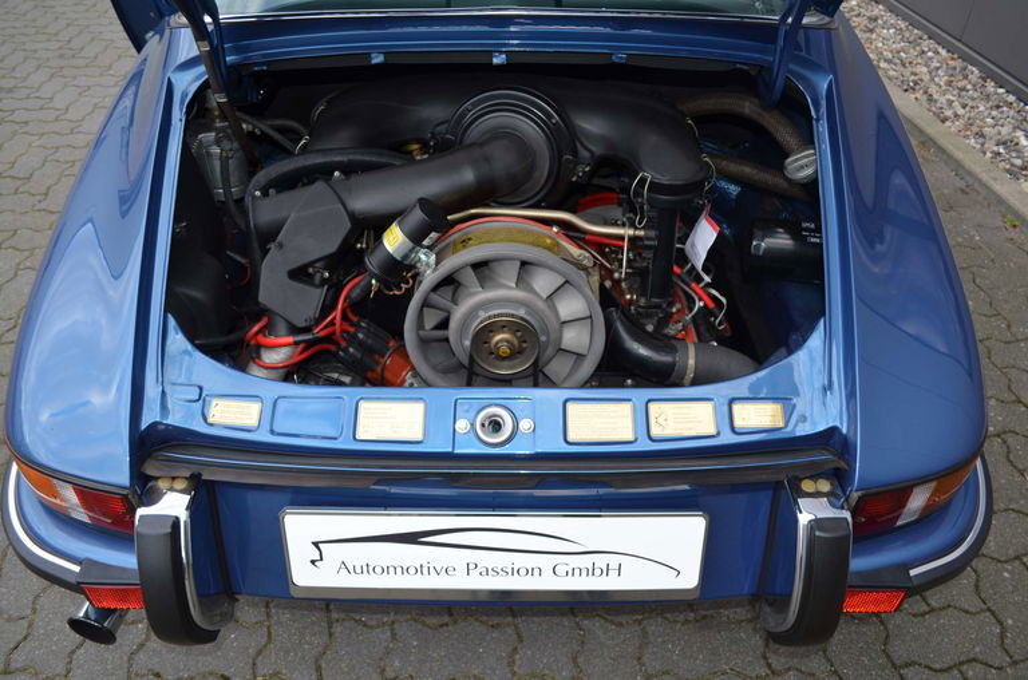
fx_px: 769
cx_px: 514
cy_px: 340
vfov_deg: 47.7
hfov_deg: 67.5
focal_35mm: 27
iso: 200
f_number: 3.5
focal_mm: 18
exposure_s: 1/125
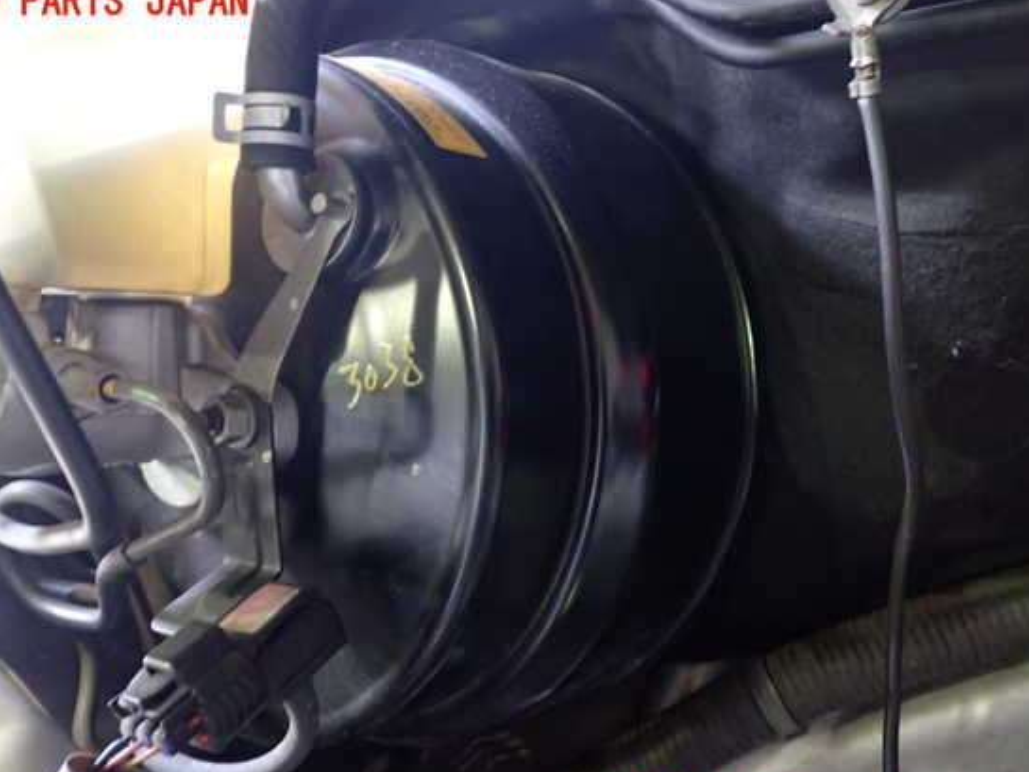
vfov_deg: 42.9
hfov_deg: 55.3
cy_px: 404
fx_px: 981
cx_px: 472
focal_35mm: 33
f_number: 2.3
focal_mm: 5.4
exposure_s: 1/13
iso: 800
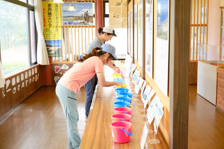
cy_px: 74
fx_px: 280
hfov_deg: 43.6
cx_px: 112
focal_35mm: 45
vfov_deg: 29.9
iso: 800
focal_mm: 30.1
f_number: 4
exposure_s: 1/160
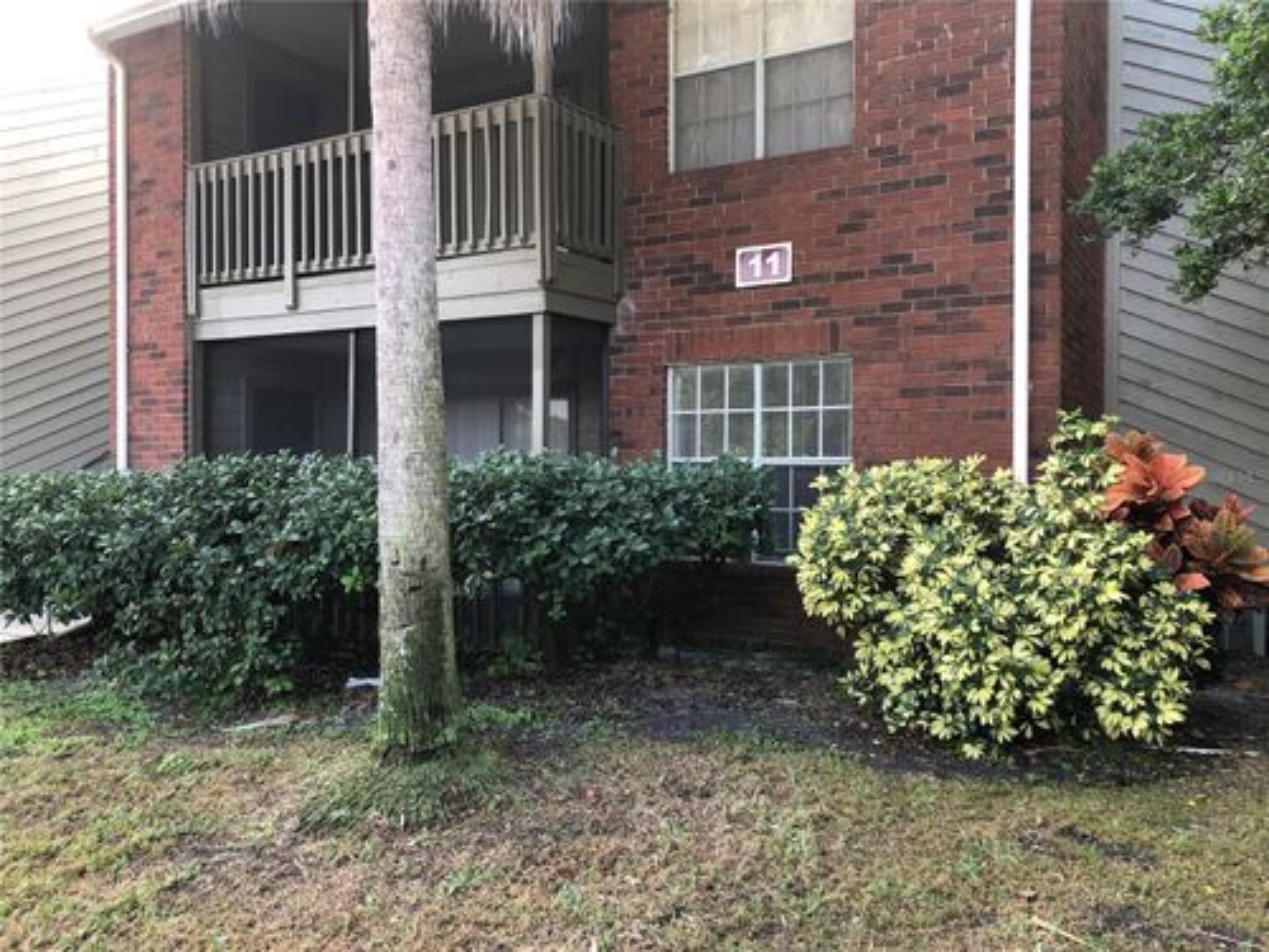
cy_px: 476
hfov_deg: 63.4
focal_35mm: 28
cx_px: 634
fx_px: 1026
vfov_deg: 49.7
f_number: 1.8
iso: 40
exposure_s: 1/120
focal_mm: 3.99
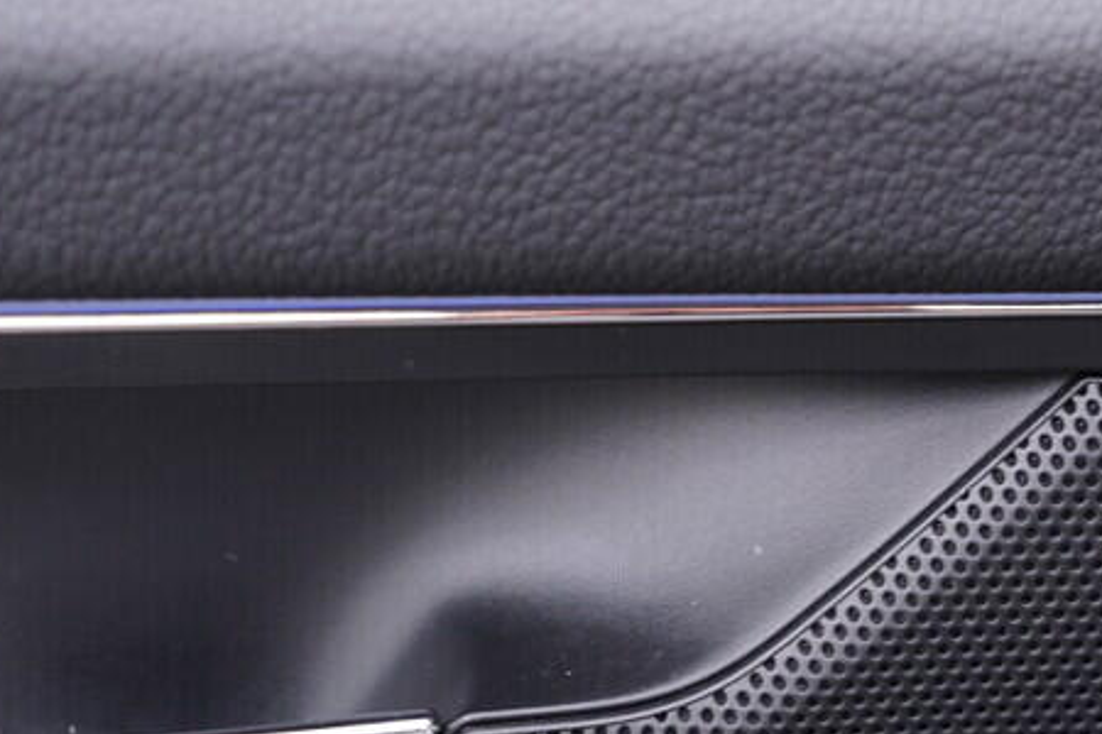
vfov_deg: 16.4
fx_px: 2510
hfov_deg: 23.7
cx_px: 1100
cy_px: 713
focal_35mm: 82
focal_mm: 24
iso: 160
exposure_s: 1/40
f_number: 2.8
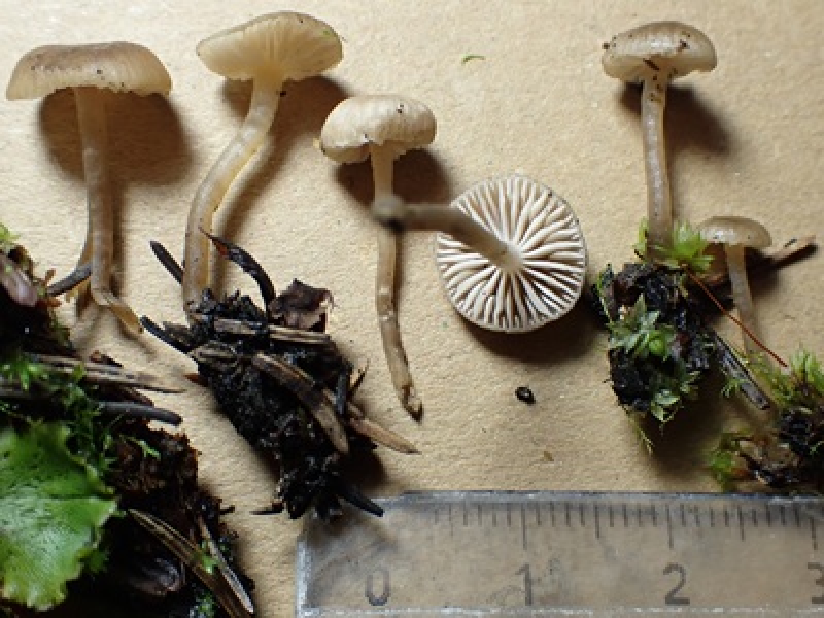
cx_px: 412
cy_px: 309
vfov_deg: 35.1
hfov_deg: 45.8
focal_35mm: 41
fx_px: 976
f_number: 4
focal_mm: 7.31
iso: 200
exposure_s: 1/160
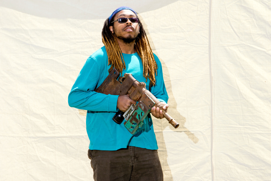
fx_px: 790
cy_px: 90
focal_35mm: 105
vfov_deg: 13.0
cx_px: 136
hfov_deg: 19.5
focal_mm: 70
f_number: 13
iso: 250
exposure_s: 1/125
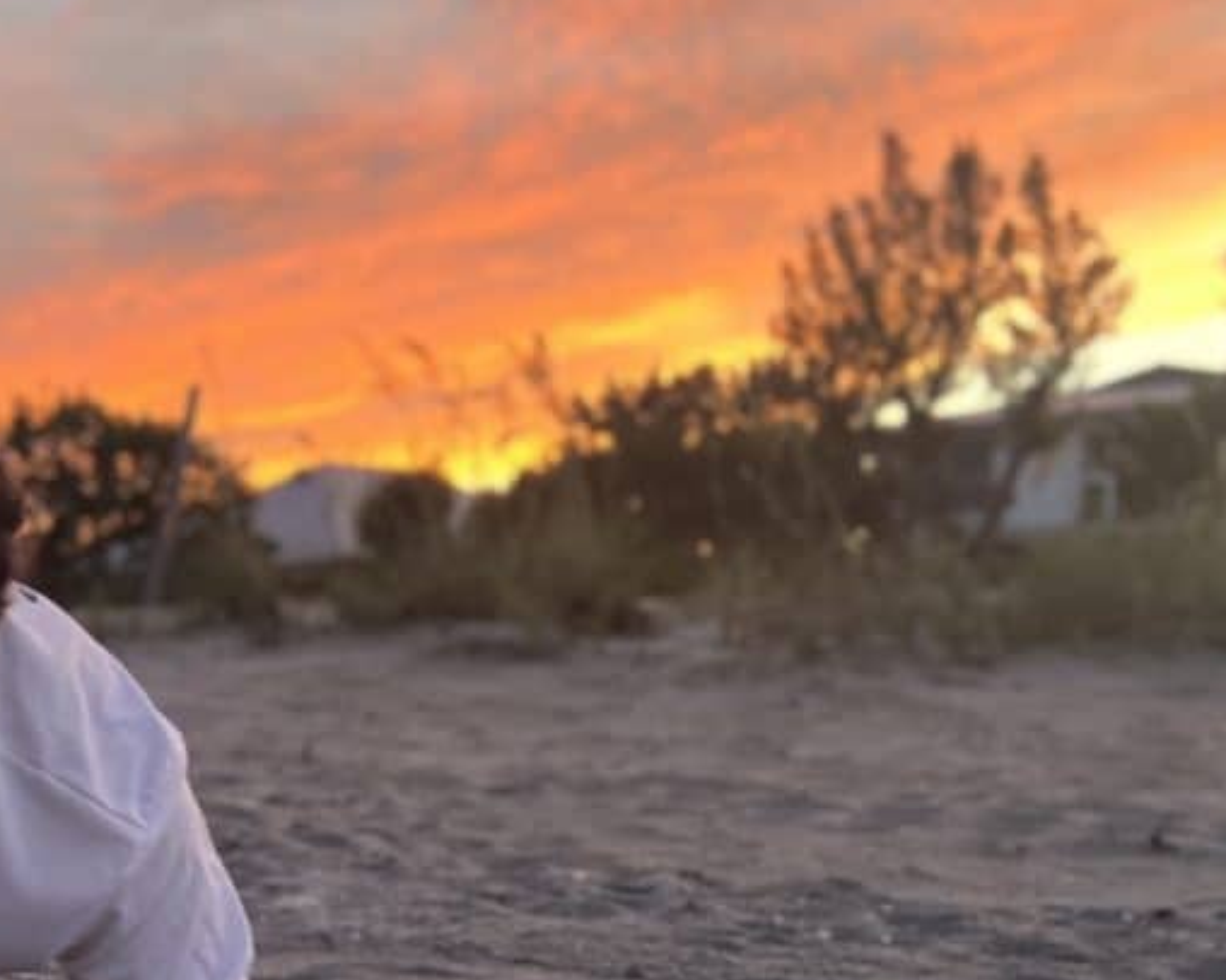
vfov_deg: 21.4
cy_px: 879
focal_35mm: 70
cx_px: -113
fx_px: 2539
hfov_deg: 25.3
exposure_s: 1/82
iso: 125
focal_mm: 5.7
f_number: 1.5
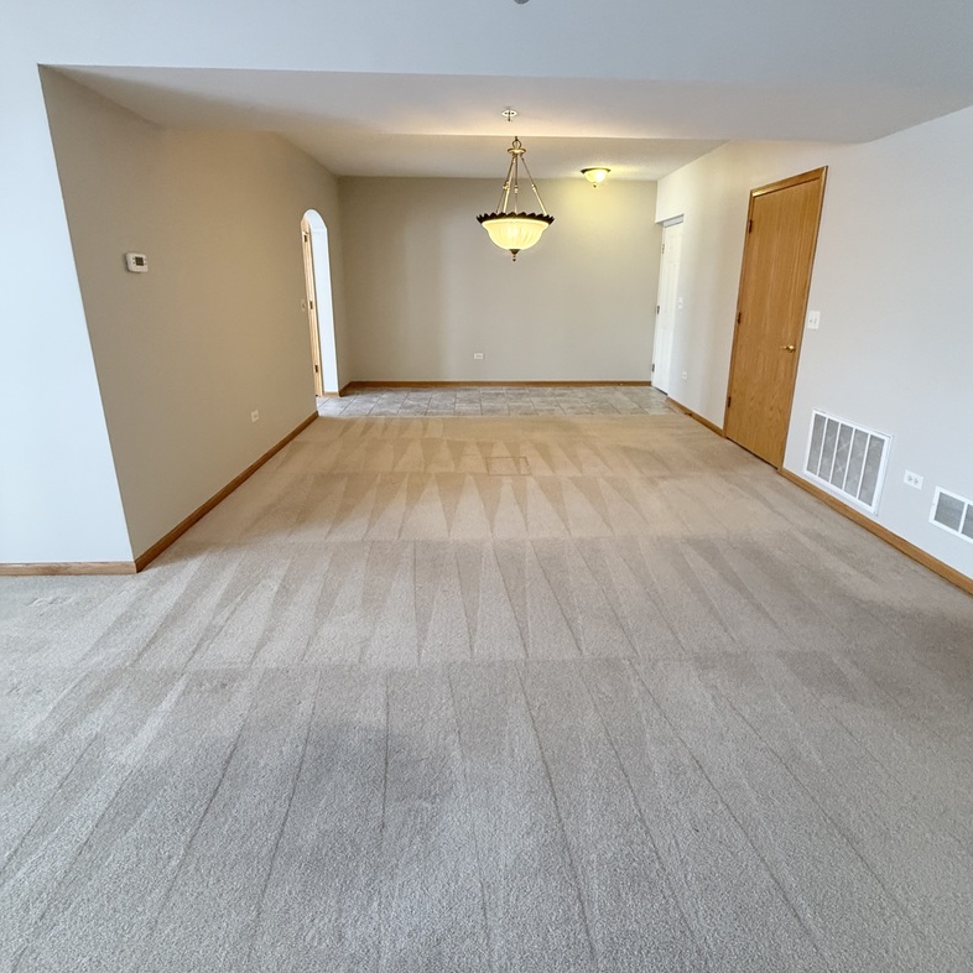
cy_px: 428
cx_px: 499
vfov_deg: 83.6
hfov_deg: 84.0
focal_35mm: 17
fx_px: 541
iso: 400
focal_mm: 2.22
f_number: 2.2
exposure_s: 1/120
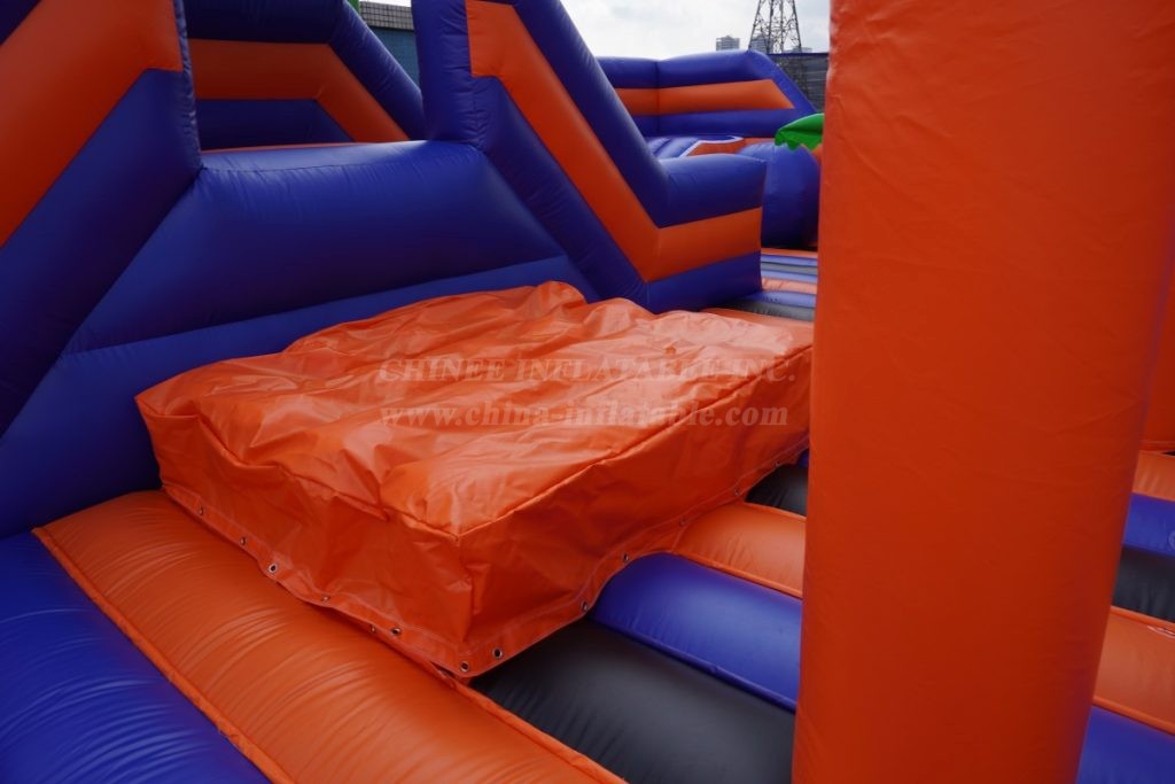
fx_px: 783
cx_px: 588
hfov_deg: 73.7
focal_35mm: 24
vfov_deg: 53.1
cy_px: 392
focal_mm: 16
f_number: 8
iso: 100
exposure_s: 1/160
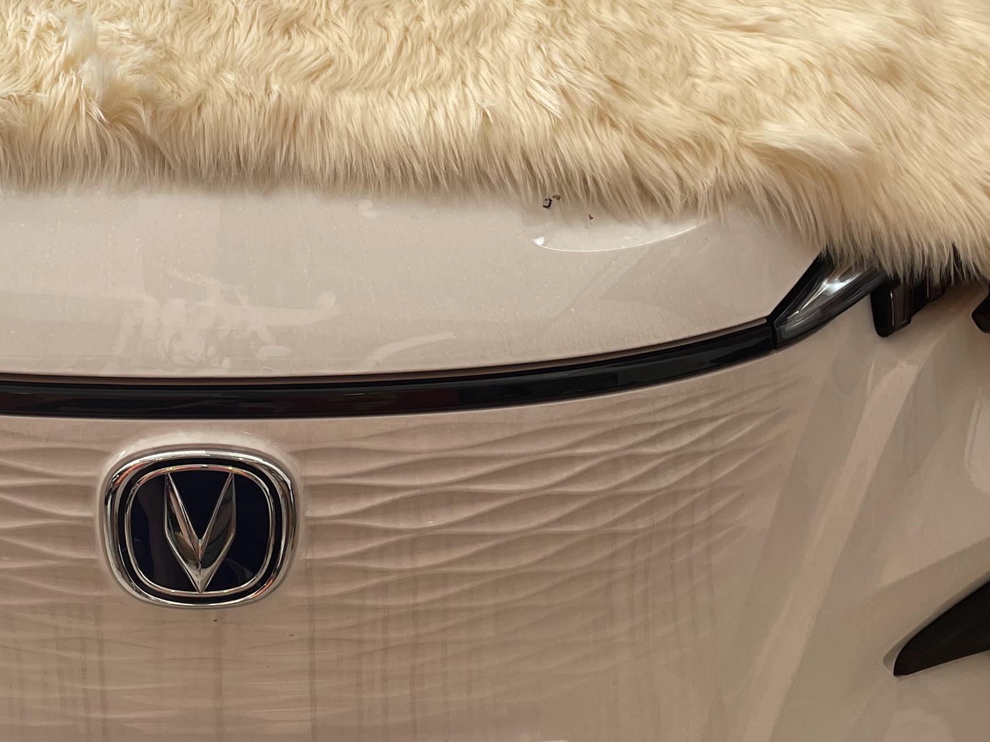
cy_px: 242
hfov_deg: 32.1
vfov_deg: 24.7
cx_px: 246
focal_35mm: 59
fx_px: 1687
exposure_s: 1/121
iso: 64
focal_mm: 4.2
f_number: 1.6
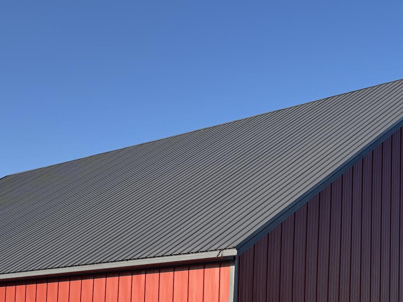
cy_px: 291
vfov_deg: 20.2
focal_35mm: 71
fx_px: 826
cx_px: 237
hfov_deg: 27.4
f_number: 1.6
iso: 50
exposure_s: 1/2398
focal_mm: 5.96
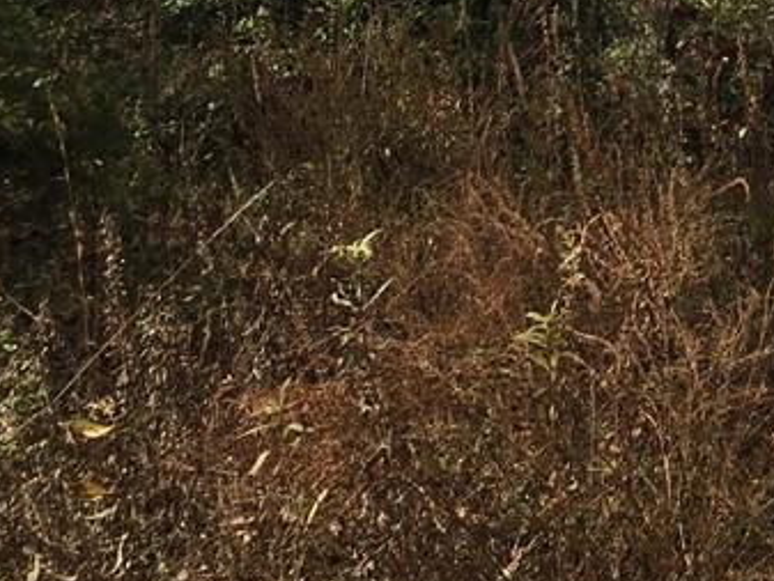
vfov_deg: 16.2
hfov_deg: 20.3
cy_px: -90
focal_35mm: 88
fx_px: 1968
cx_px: 1006
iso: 32
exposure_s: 1/1364
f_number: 2.2
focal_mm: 4.15
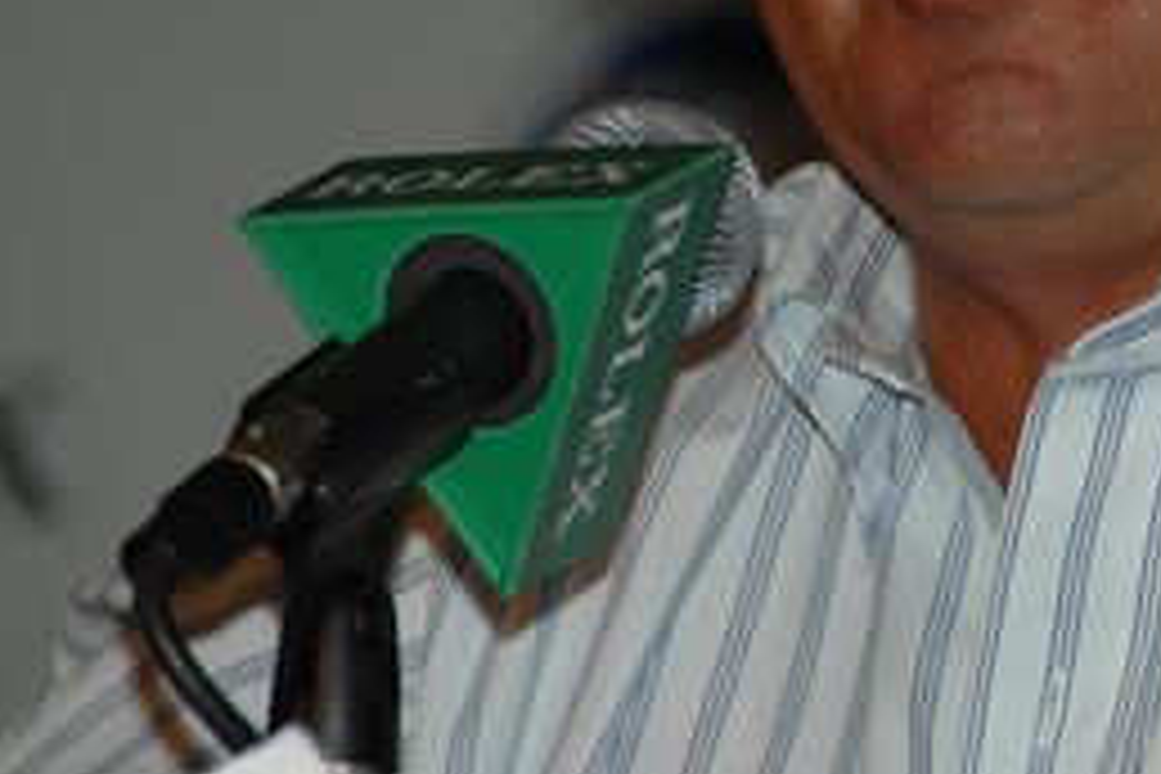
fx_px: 23960
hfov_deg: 2.8
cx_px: 1148
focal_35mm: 743
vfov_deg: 1.8
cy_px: -142
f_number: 5.6
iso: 200
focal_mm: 200
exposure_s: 1/125
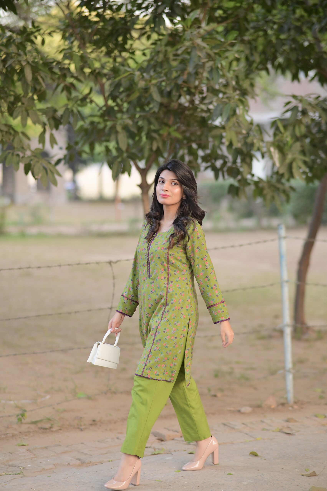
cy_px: 246
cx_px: 164
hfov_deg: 16.0
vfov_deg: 23.9
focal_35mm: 85
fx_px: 1160
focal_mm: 85
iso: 800
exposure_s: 1/400
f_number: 1.8
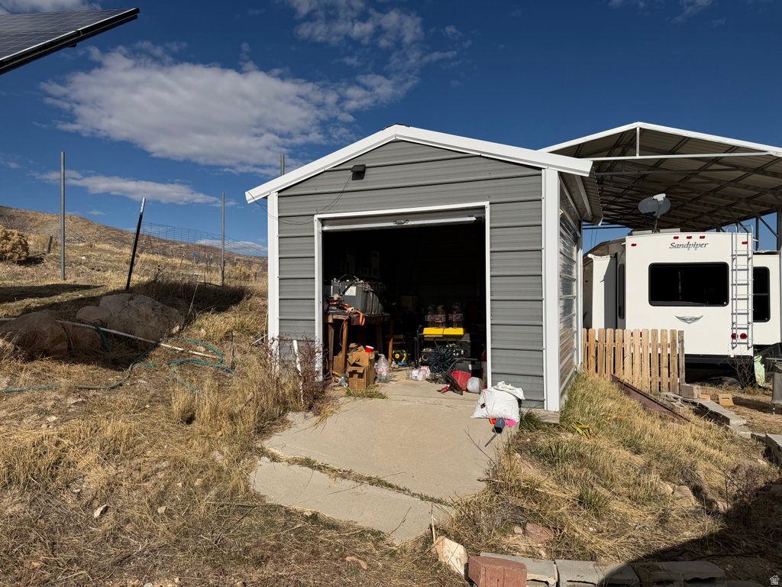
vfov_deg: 56.8
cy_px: 294
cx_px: 391
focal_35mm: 24
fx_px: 542
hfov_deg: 71.6
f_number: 1.78
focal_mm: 6.76
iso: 80
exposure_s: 1/11905
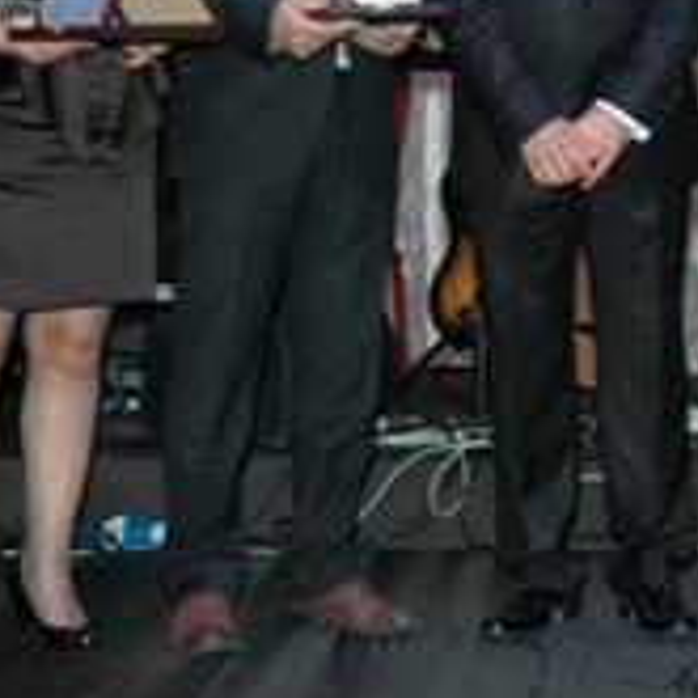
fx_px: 2610
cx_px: 812
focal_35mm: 114
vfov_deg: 15.2
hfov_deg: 14.8
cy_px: 173
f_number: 6.3
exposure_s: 1/60
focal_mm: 27
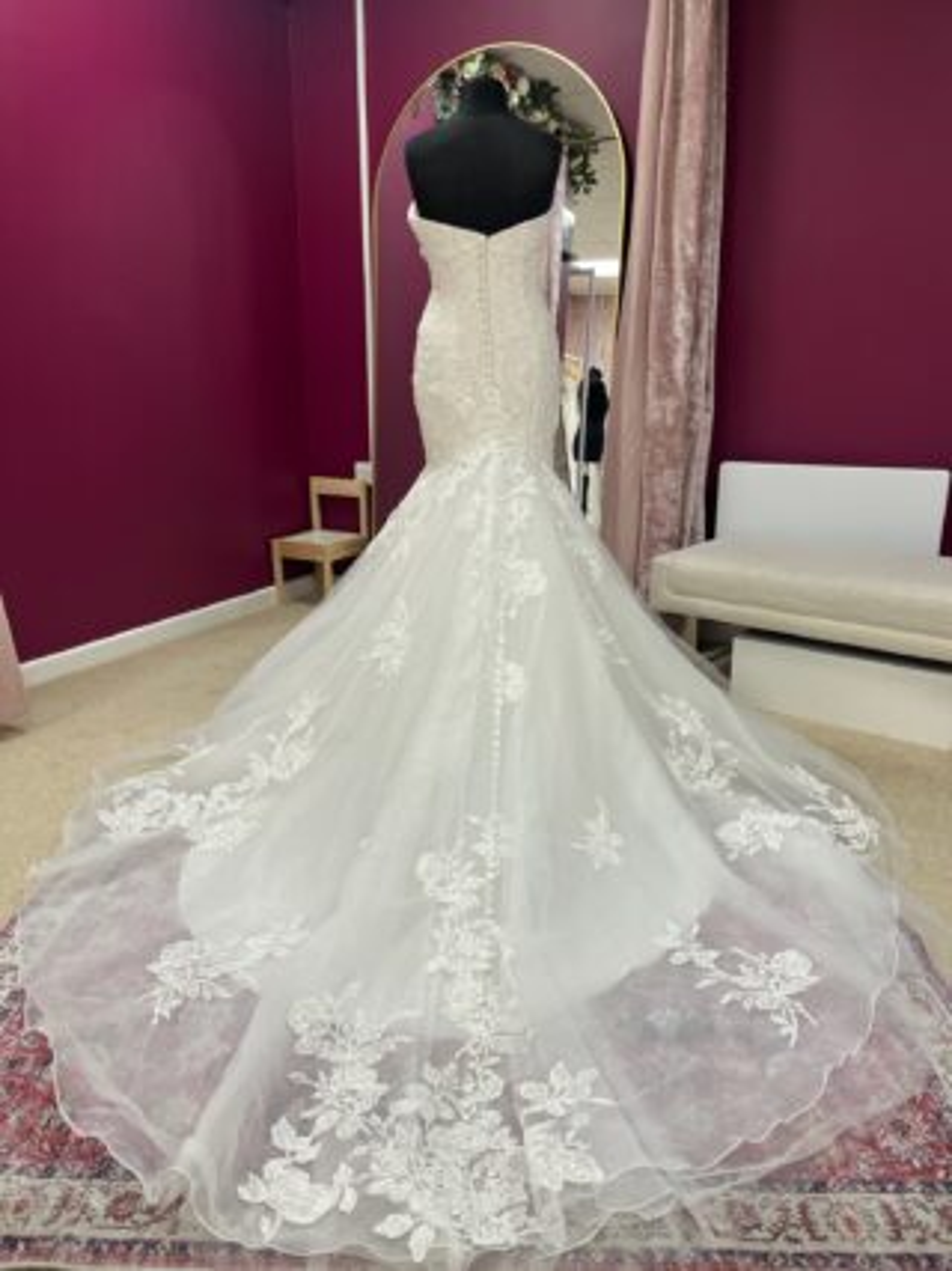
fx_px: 954
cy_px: 636
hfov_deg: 53.0
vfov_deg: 67.3
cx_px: 476
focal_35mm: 26
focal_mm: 5.1
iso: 80
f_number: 1.6
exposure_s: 1/100
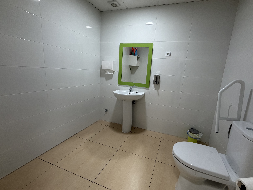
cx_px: 137
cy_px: 94
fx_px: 117
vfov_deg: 78.1
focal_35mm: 16
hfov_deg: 94.3
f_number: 2.2
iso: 200
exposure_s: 1/100
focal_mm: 2.22
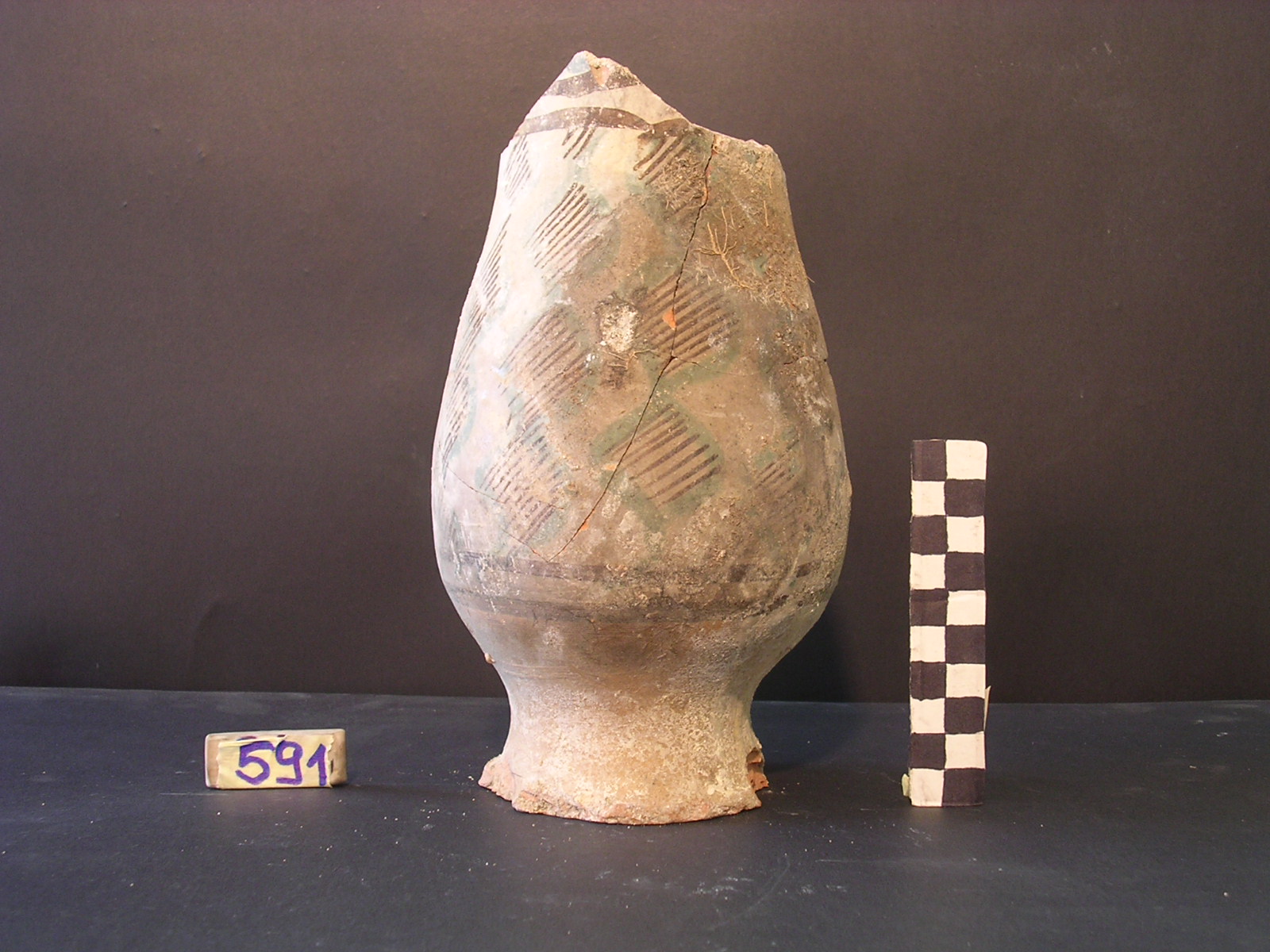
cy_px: 476
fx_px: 1578
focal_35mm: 43
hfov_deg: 43.9
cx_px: 635
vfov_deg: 33.6
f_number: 3
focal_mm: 6.6
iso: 100
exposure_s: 1/14.7
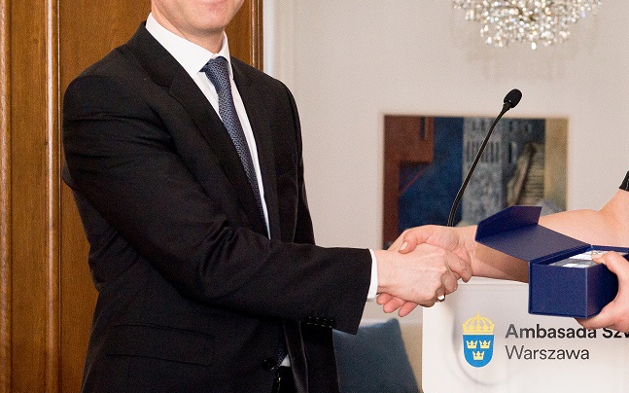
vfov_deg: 11.3
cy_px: 248
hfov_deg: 17.7
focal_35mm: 116
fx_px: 1988
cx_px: 588
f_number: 4.5
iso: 800
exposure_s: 1/250
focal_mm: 50
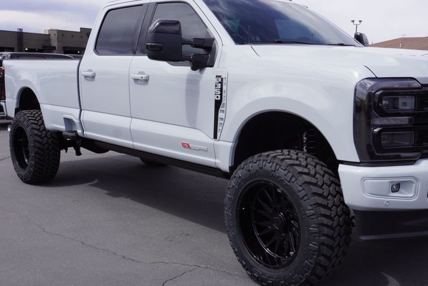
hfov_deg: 45.5
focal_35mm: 43
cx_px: 253
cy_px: 142
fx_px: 508
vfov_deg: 31.5
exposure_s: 1/160
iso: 100
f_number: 10
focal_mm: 21
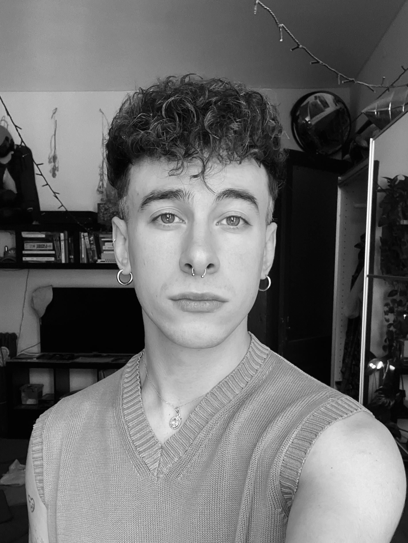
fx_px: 361
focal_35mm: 23
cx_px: 204
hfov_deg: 58.9
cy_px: 272
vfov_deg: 73.9
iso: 100
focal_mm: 2.71
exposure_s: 1/113
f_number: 2.2
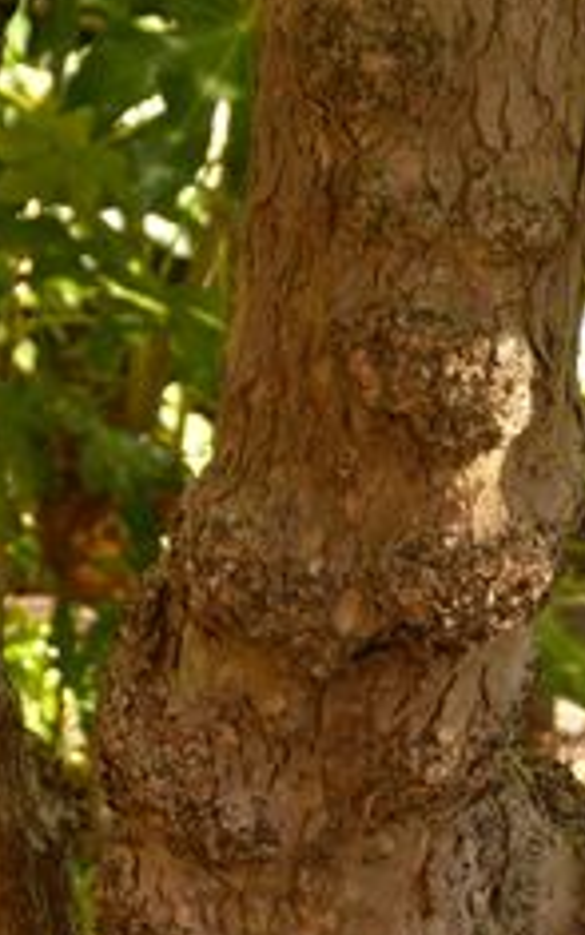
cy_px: 706
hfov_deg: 8.1
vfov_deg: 12.9
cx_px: 386
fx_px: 4130
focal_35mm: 162
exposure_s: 1/50
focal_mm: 50
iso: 100
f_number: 5
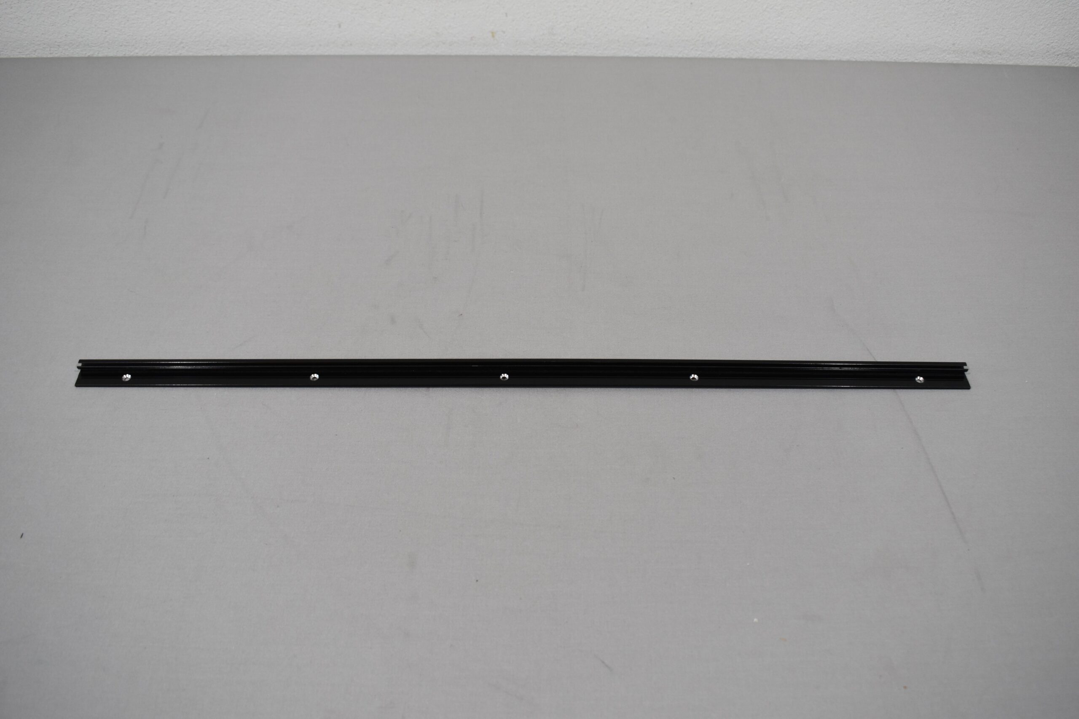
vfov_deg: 40.0
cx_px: 540
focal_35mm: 33
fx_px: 989
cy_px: 360
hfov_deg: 57.2
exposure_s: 1/125
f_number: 5.6
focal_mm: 22
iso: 400
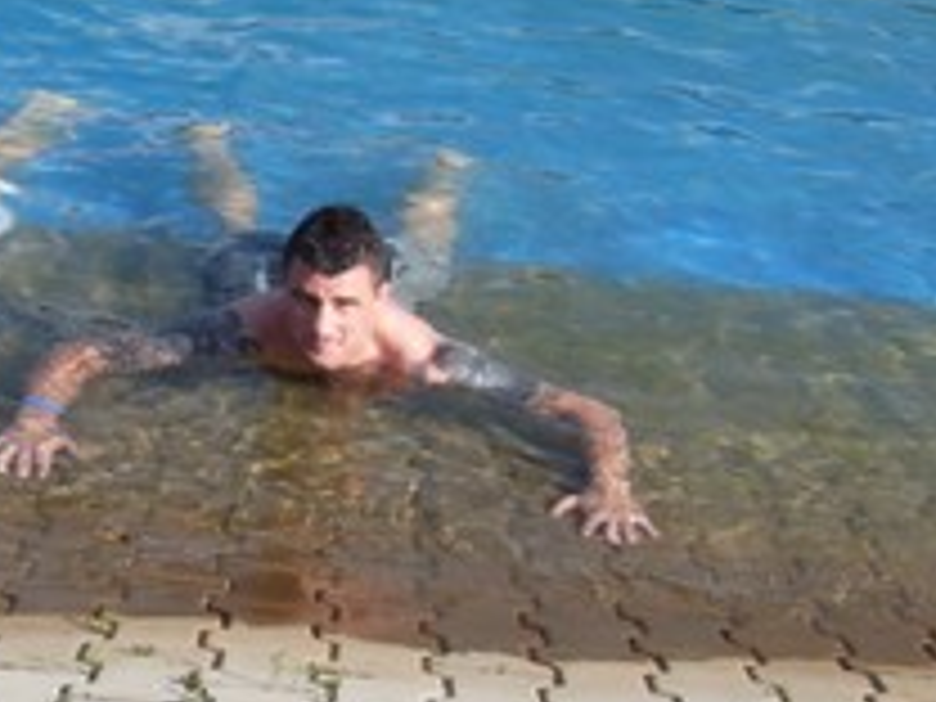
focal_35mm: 85
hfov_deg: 22.6
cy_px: 304
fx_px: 2298
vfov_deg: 17.4
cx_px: 135
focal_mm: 6.3
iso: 80
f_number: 7
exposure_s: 1/250
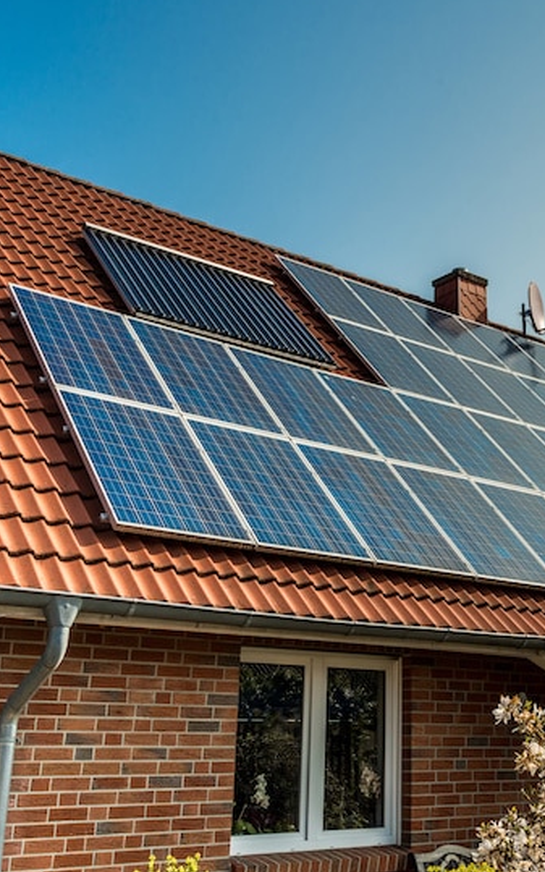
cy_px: 387
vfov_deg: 43.4
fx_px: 1093
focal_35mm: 46
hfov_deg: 27.2
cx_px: 464
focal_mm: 27
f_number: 11
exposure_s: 1/400
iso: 200
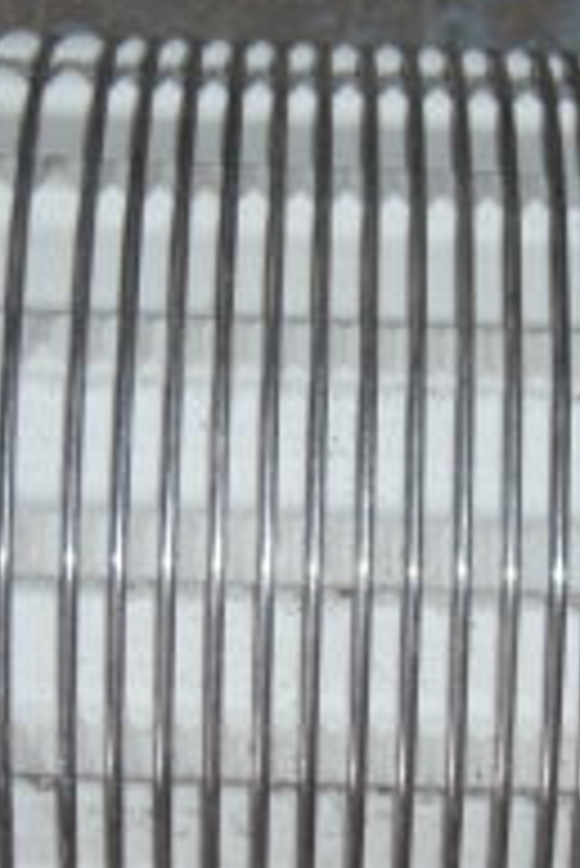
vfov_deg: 15.6
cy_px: 400
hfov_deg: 10.5
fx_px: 3160
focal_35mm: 131
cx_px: 333
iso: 80
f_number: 2.8
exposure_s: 1/60
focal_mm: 7.9
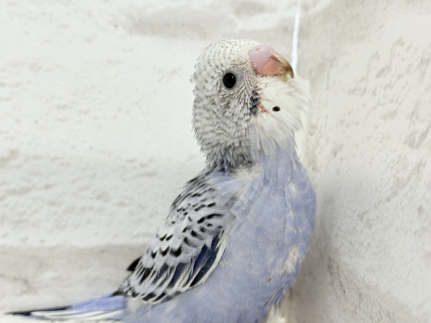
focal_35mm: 52
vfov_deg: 28.0
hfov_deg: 36.8
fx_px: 647
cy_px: 162
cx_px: 216
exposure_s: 1/50
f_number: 1.6
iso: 64
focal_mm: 5.96
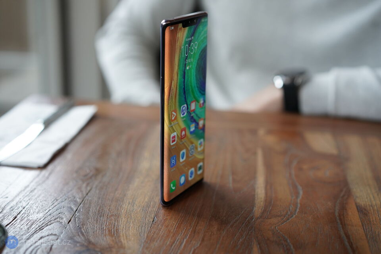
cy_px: 127
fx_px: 582
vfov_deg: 24.6
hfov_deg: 36.2
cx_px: 190
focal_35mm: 55
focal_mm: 55
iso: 1250
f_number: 3.2
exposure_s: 1/160
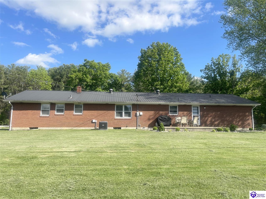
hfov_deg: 69.4
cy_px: 100
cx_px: 133
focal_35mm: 25
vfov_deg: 54.9
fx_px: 192
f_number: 1.6
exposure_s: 1/2660
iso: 32
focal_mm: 5.1
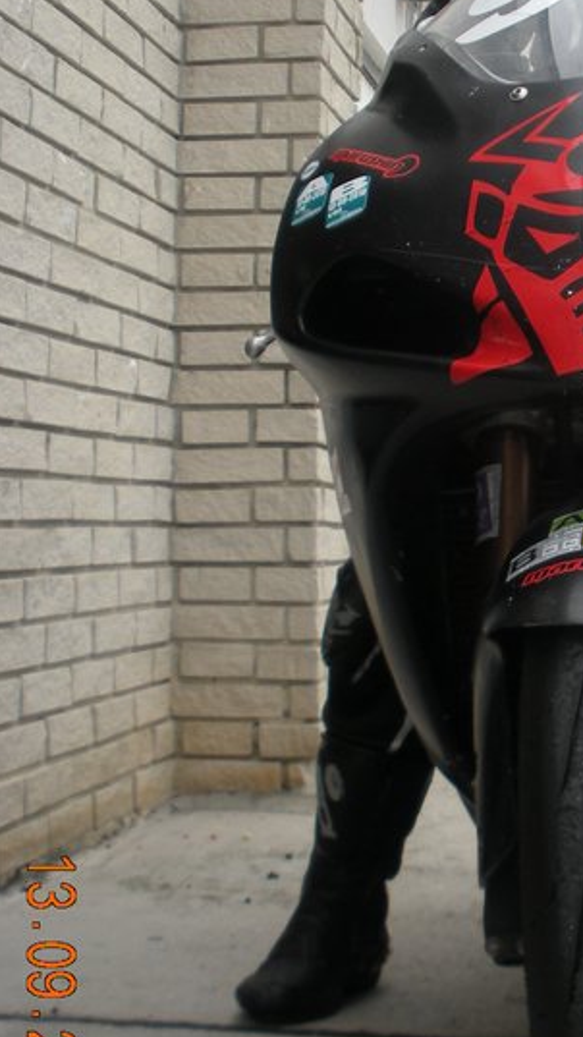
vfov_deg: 29.7
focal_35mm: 71
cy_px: 481
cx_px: 624
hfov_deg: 16.5
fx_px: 1952
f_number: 3.5
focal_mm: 6.3
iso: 64
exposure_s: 1/200
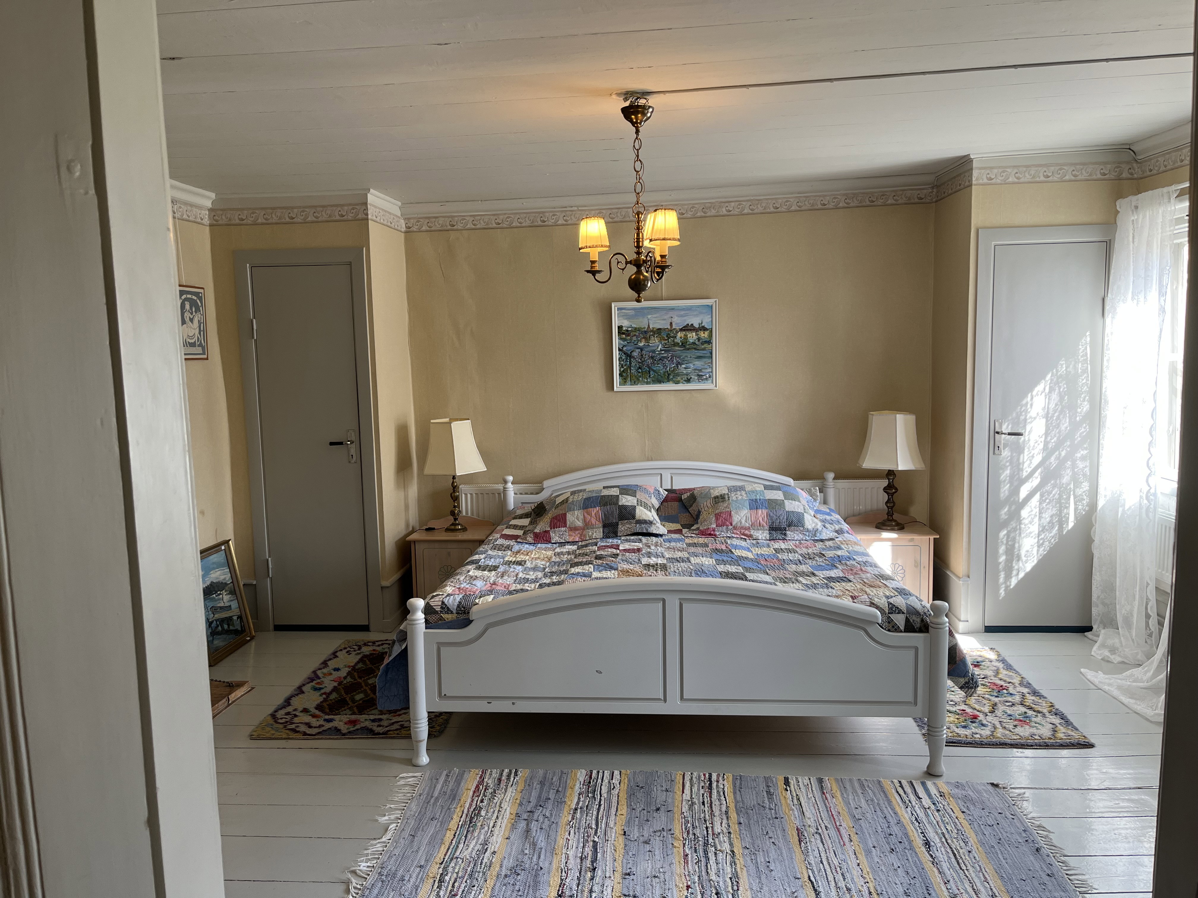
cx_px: 599
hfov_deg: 67.3
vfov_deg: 53.1
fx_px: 900
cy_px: 449
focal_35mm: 26
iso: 40
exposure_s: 1/100
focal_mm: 5.1
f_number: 1.6
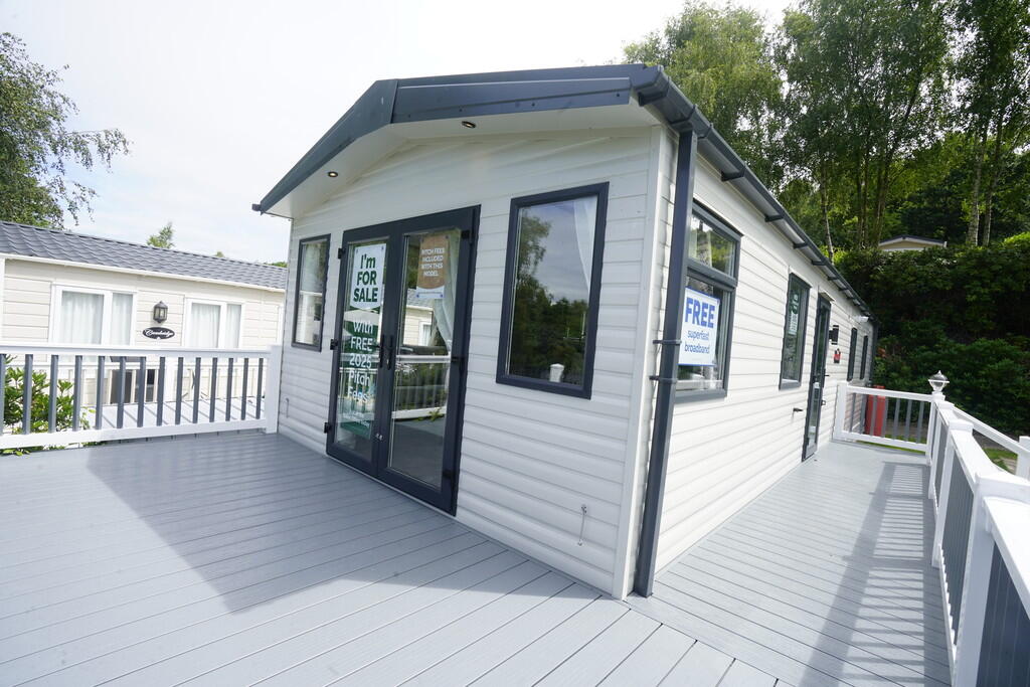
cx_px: 515
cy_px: 344
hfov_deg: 96.7
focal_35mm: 16
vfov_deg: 73.8
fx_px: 458
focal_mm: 16
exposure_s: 1/60
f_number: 16
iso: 250
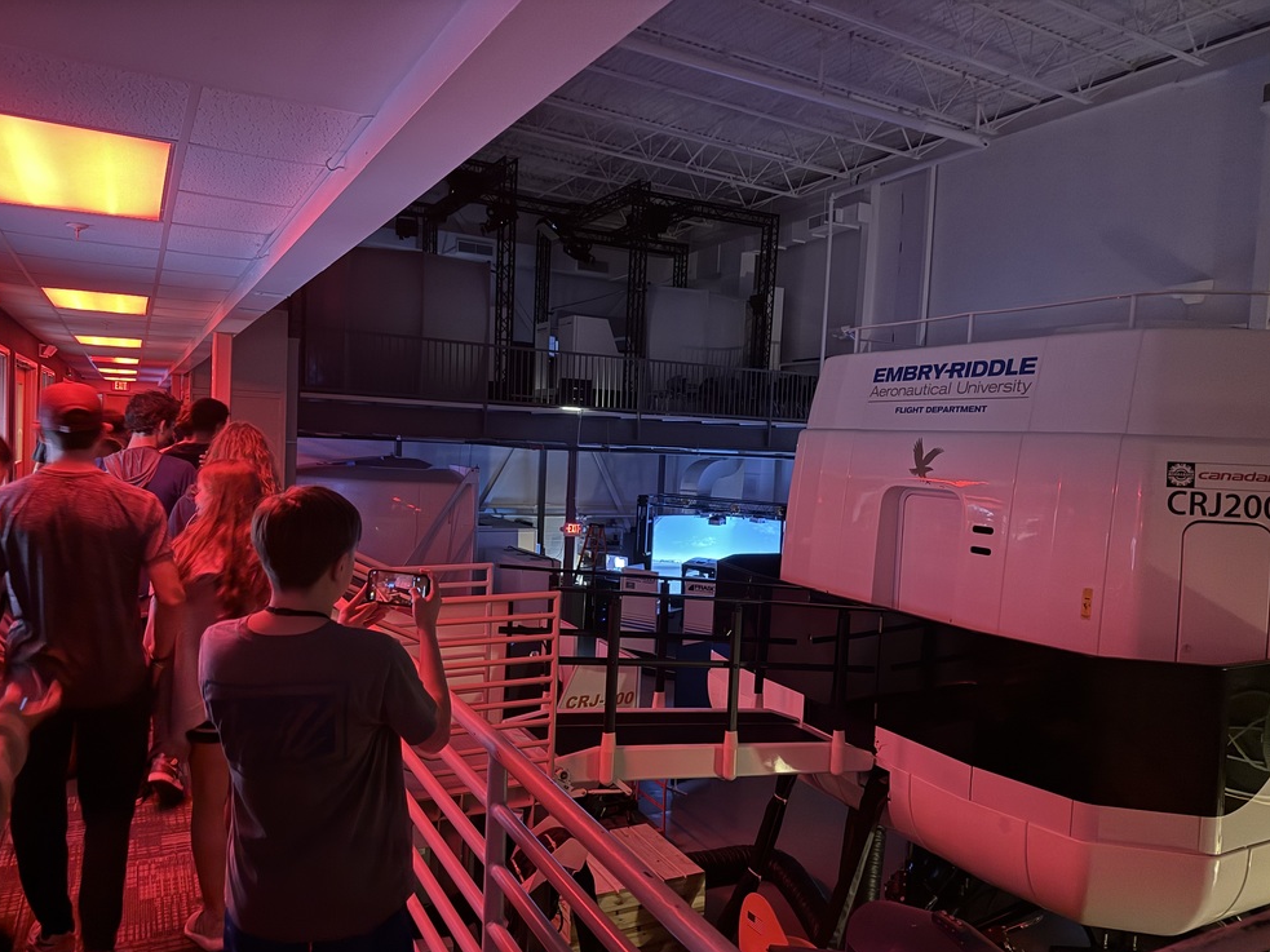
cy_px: 495
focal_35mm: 25
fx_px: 917
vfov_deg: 54.9
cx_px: 627
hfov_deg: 69.4
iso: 1600
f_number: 1.78
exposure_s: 1/15
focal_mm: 6.76
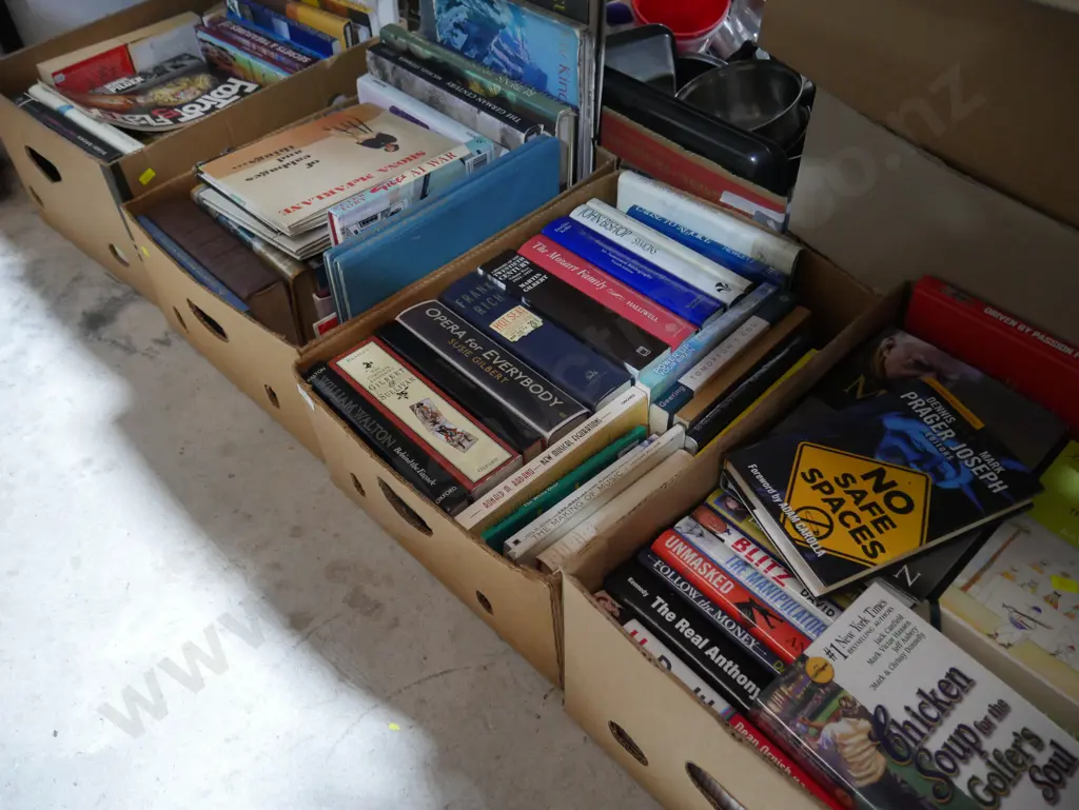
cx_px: 540
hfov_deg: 63.4
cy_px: 405
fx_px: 873
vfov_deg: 49.8
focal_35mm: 28
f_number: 3.5
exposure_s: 1/60
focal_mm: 14
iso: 1600
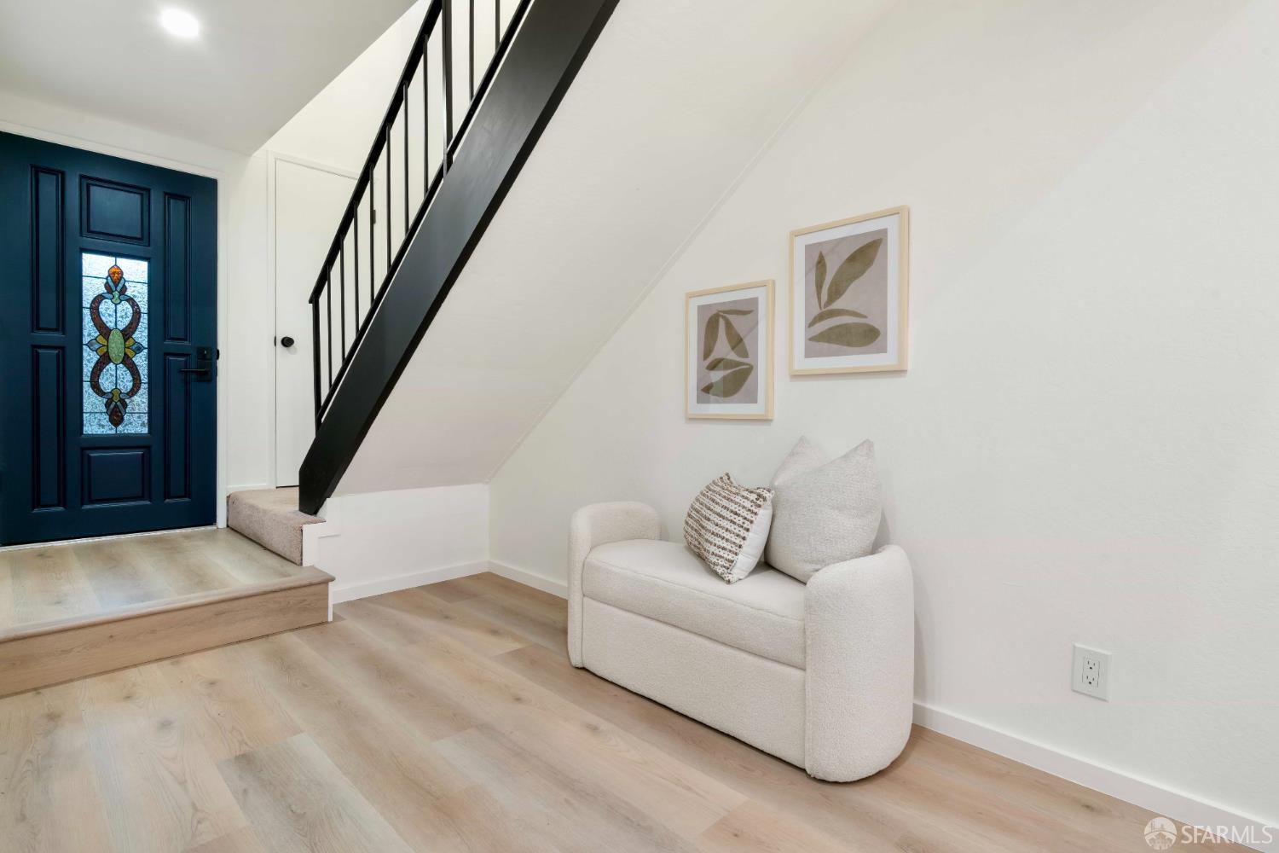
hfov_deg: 90.0
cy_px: 426
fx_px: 639
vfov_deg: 67.4
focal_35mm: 18
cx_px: 640
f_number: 11
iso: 400
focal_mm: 18
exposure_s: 1/1.67
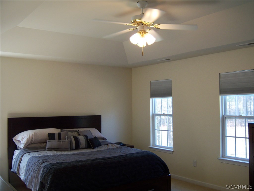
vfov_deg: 39.7
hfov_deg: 51.4
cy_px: 96
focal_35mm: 36
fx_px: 264
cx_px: 127
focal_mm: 7.5
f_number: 2.8
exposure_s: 1/60
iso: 125
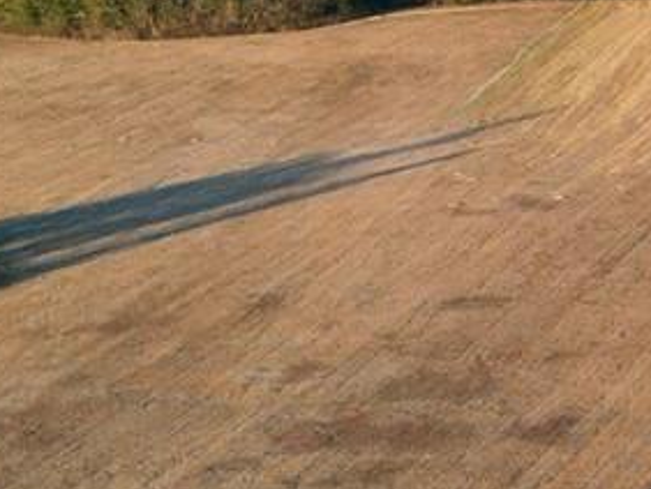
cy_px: 526
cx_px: 1445
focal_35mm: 136
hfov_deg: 12.2
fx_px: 2560
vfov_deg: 10.8
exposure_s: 1/1250
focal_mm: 6.72
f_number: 1.7
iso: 200
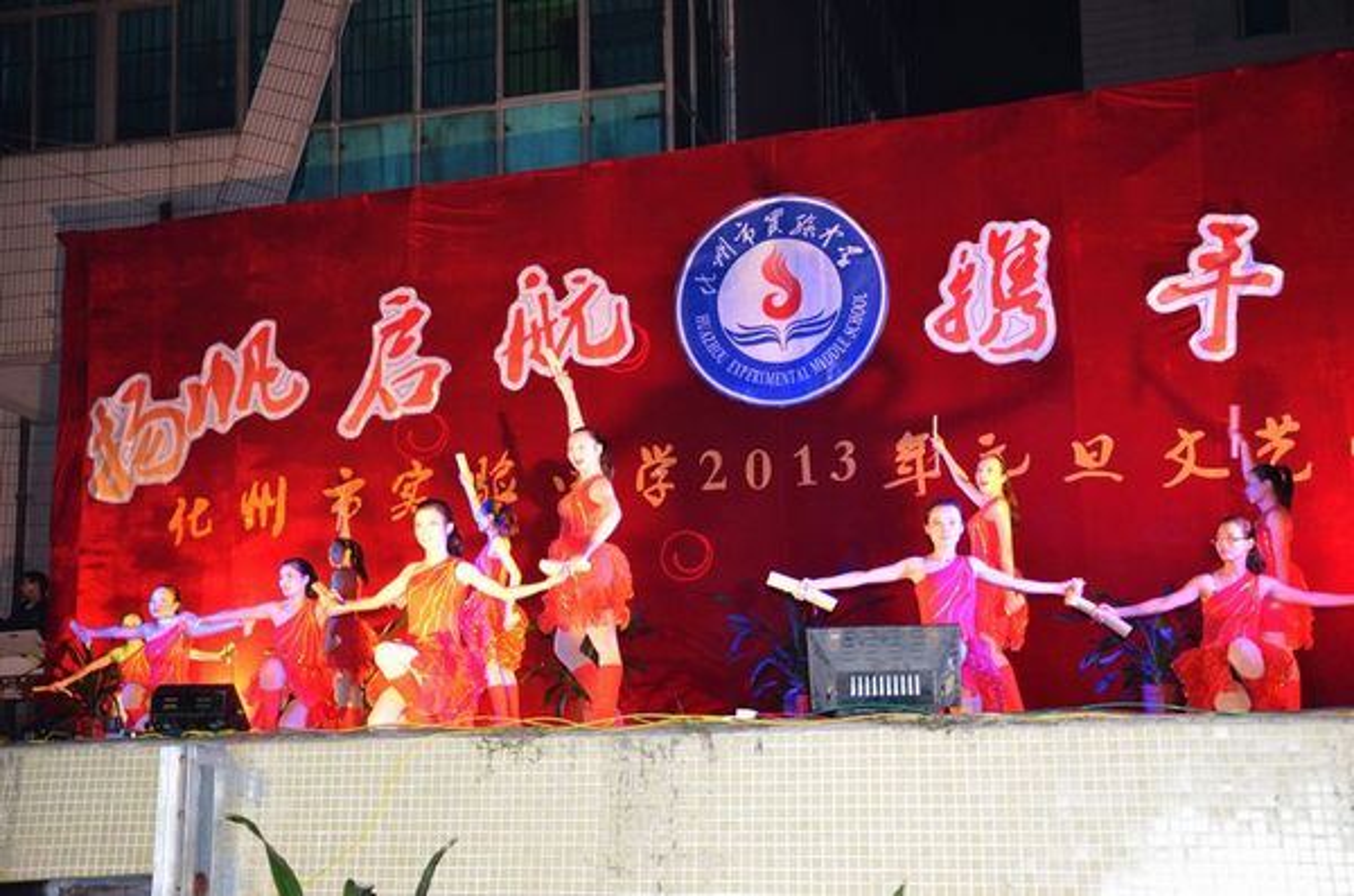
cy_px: 448
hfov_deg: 43.7
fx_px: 1688
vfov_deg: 29.7
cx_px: 677
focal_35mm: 45
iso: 3200
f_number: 4.2
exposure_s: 1/60
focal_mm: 30
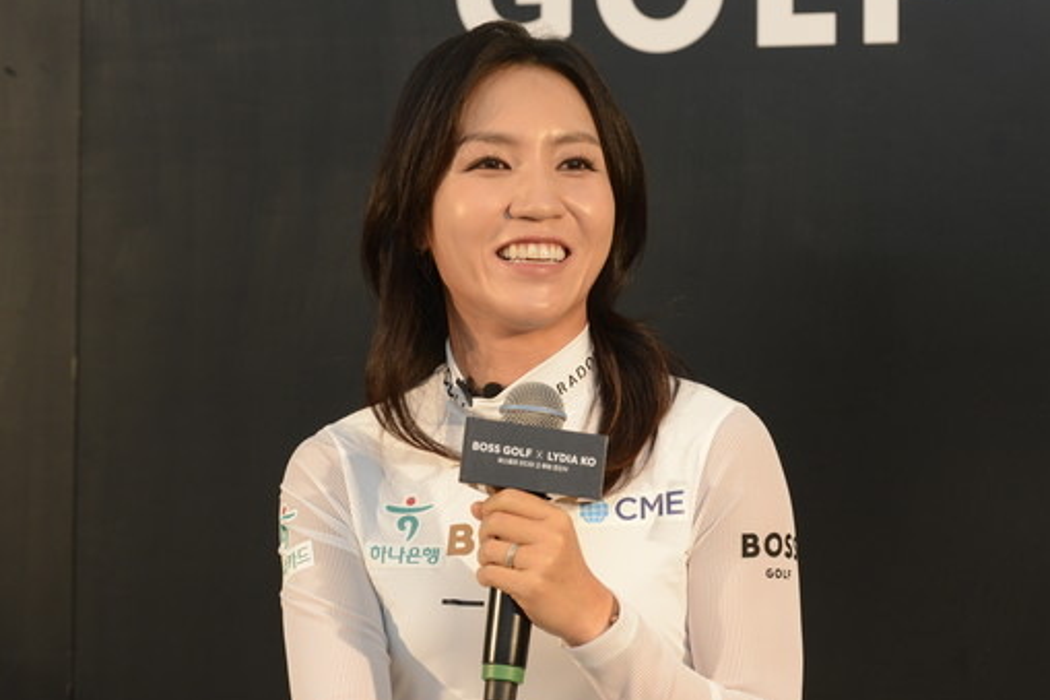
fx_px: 5569
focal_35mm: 191
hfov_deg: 10.8
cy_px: 384
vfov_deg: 7.2
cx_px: 528
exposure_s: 1/80
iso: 800
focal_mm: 135
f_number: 5
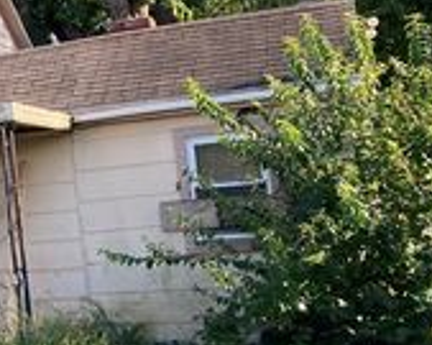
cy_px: 172
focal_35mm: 81
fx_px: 1035
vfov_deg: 18.9
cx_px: -125
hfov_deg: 21.4
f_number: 1.8
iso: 20
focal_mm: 3.99
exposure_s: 1/328
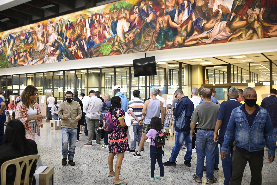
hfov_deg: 54.4
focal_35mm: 35
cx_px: 138
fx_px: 269
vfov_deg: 37.9
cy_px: 92
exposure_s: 1/160
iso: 1000
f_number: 1.4
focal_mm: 35
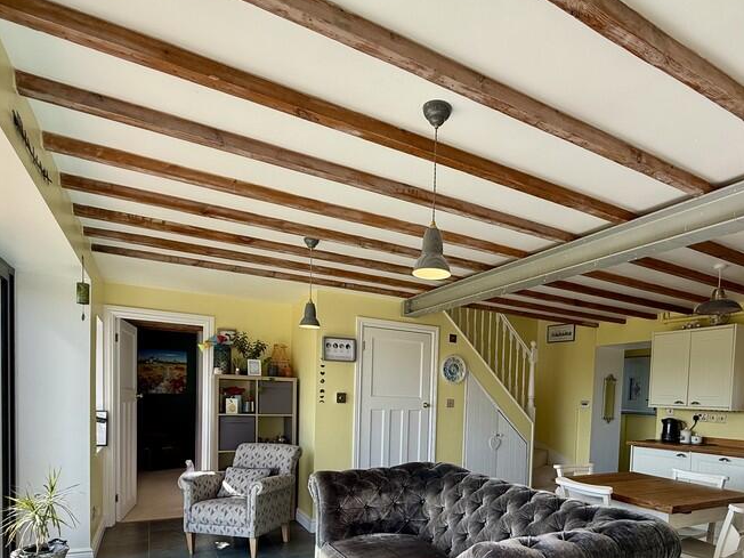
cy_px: 422
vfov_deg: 57.8
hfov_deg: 75.8
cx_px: 436
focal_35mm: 22
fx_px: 473
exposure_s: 1/280
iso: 64
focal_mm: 2.22
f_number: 2.2
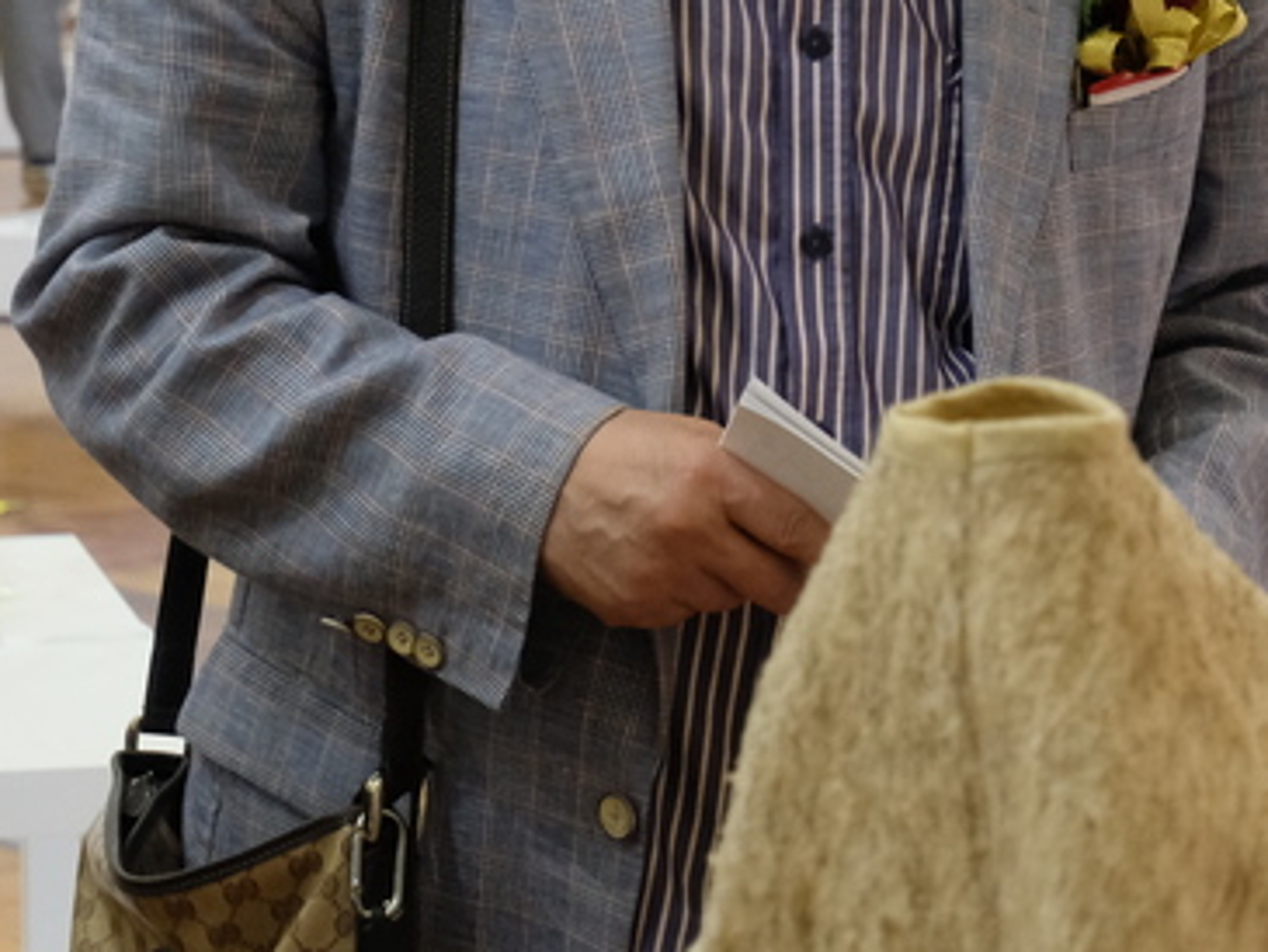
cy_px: -5
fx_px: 6303
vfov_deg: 8.6
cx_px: 1483
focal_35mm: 172
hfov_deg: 11.3
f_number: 5.6
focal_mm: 45
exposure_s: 1/60
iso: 2500
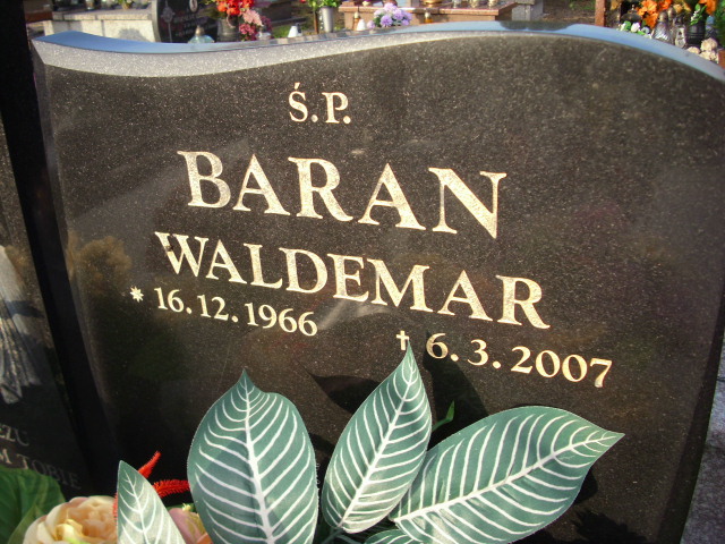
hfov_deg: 50.1
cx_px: 362
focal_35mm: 37
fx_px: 775
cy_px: 272
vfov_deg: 38.7
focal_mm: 6.2
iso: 50
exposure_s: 1/284
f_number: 2.8
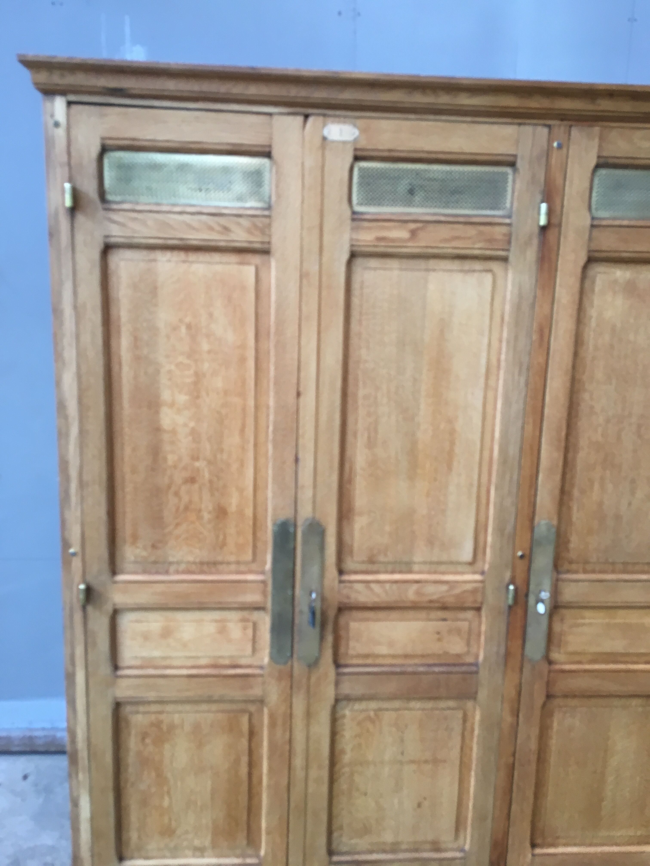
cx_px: 325
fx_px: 726
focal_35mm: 29
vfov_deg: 61.7
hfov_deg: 48.2
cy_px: 433
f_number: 2.2
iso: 80
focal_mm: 4.15
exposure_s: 1/33
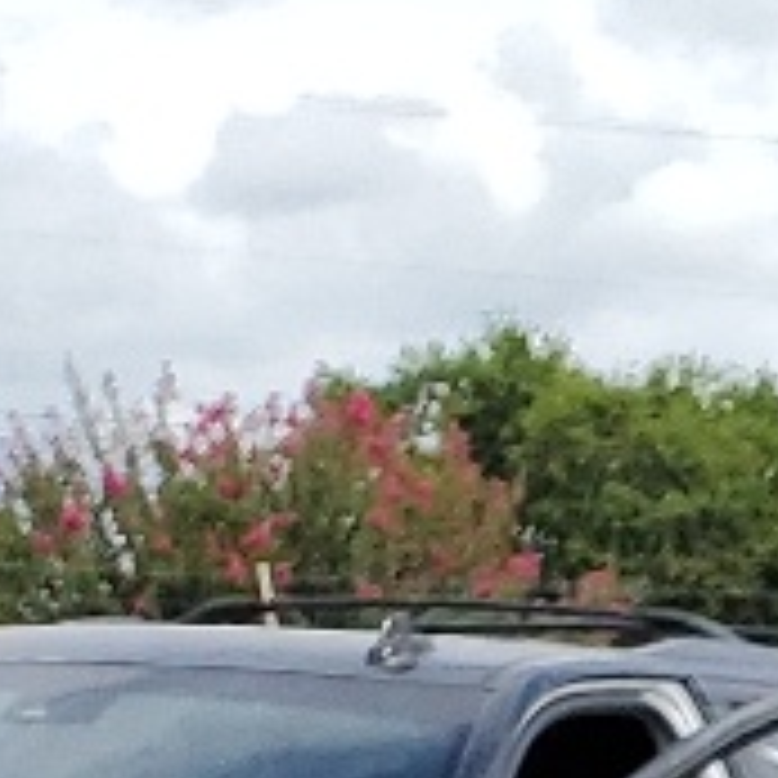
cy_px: 2505
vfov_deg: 7.1
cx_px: 3094
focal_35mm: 213
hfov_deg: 6.6
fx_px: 5416
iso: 50
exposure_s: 1/2500
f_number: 1.5
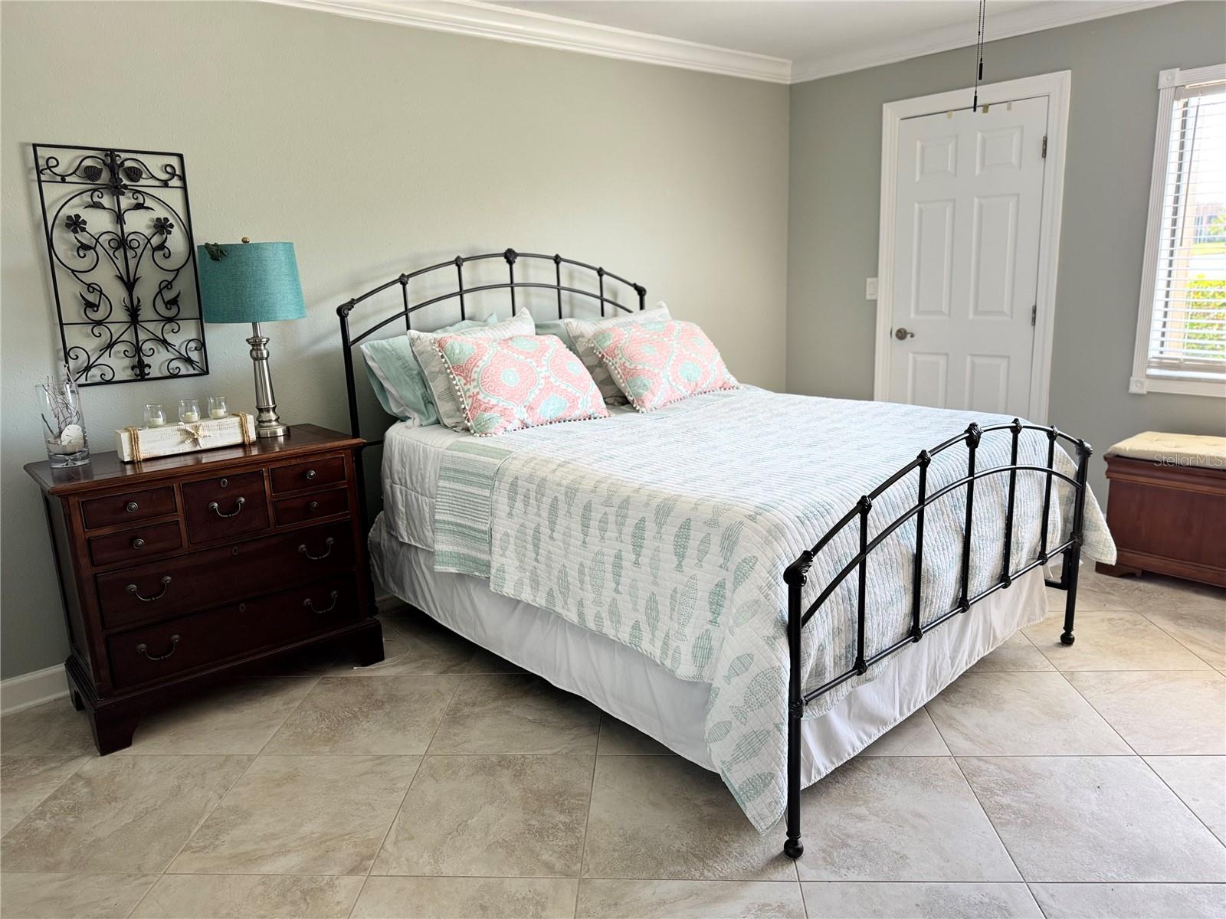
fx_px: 850
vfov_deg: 56.8
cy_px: 460
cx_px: 613
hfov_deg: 71.6
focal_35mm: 24
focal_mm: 6.76
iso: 125
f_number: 1.78
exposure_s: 1/121
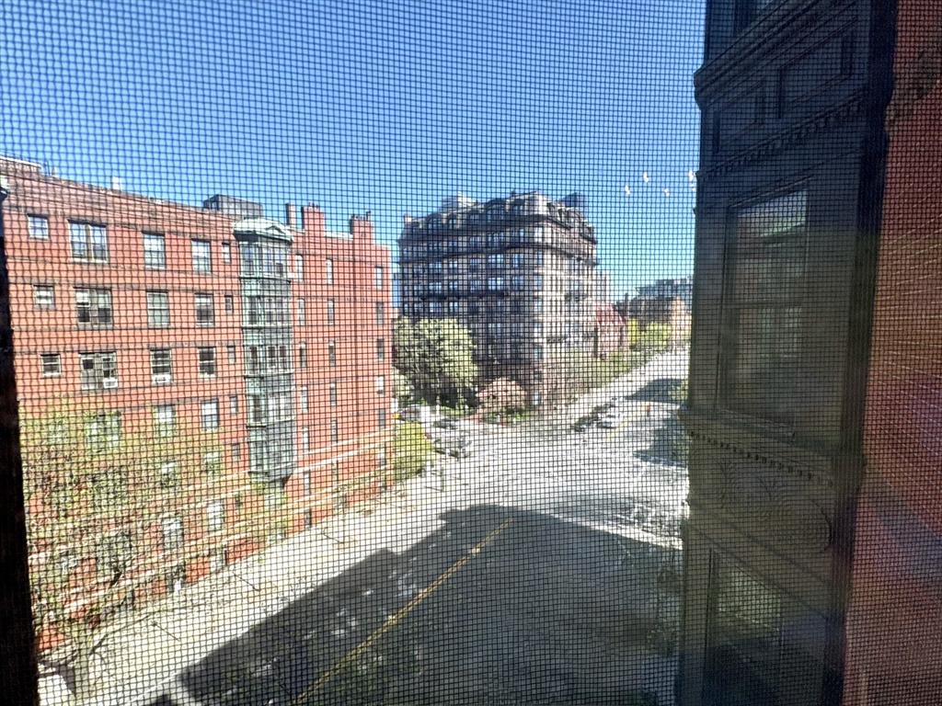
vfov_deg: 85.7
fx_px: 381
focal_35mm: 14
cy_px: 353
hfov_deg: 102.1
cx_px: 471
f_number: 2.2
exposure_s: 1/548
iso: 40
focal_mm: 2.22
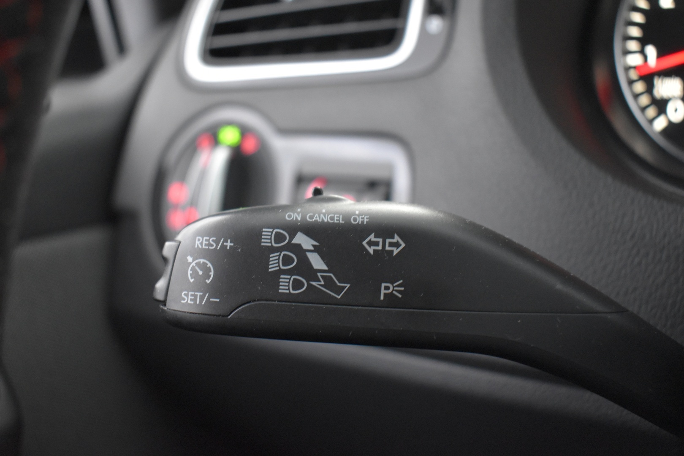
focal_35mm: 36
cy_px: 228
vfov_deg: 36.9
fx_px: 684
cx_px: 342
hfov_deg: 53.1
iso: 3200
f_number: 4
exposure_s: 1/15
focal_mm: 24
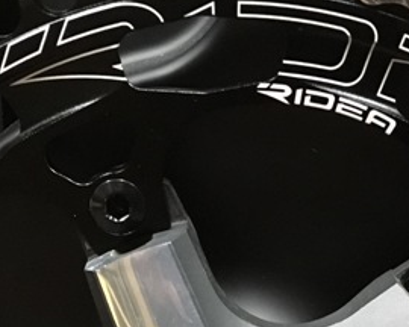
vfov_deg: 17.6
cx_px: 214
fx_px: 1017
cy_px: 372
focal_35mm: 84
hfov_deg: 22.7
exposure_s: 1/15
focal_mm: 4.15
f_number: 2.2
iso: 320
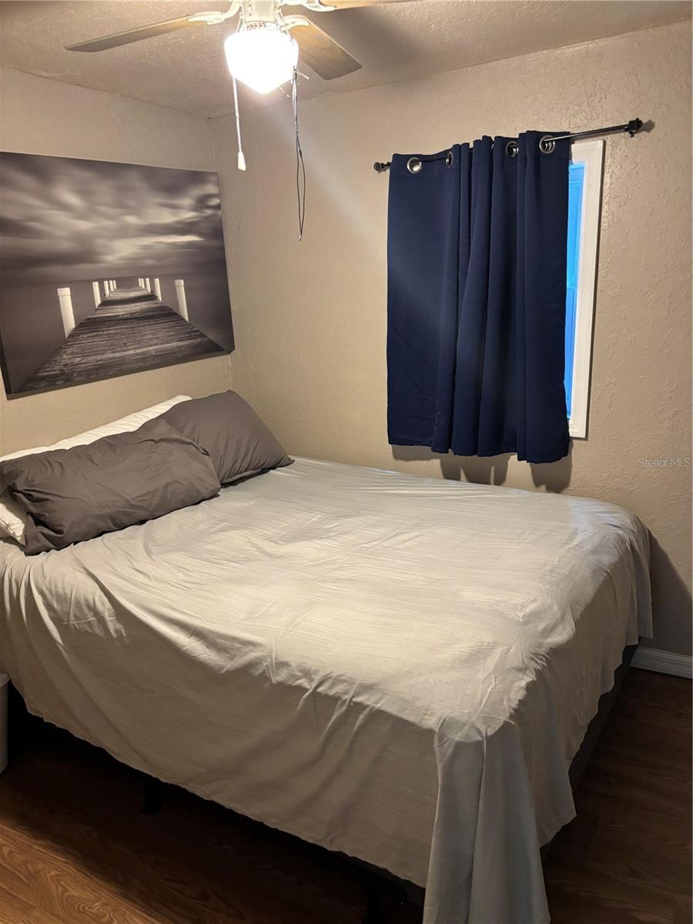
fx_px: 694
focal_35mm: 26
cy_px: 462
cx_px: 346
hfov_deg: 53.1
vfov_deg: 67.3
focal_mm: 5.96
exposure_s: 1/60
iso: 500
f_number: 1.6
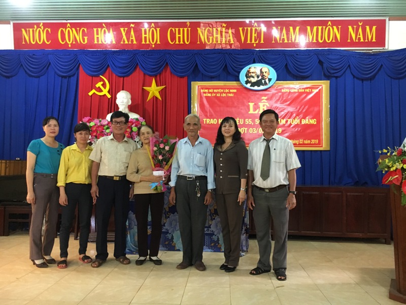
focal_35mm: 29
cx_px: 203
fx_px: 340
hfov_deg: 61.7
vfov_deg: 48.2
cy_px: 152
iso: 200
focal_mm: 4.15
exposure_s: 1/17
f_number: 2.2
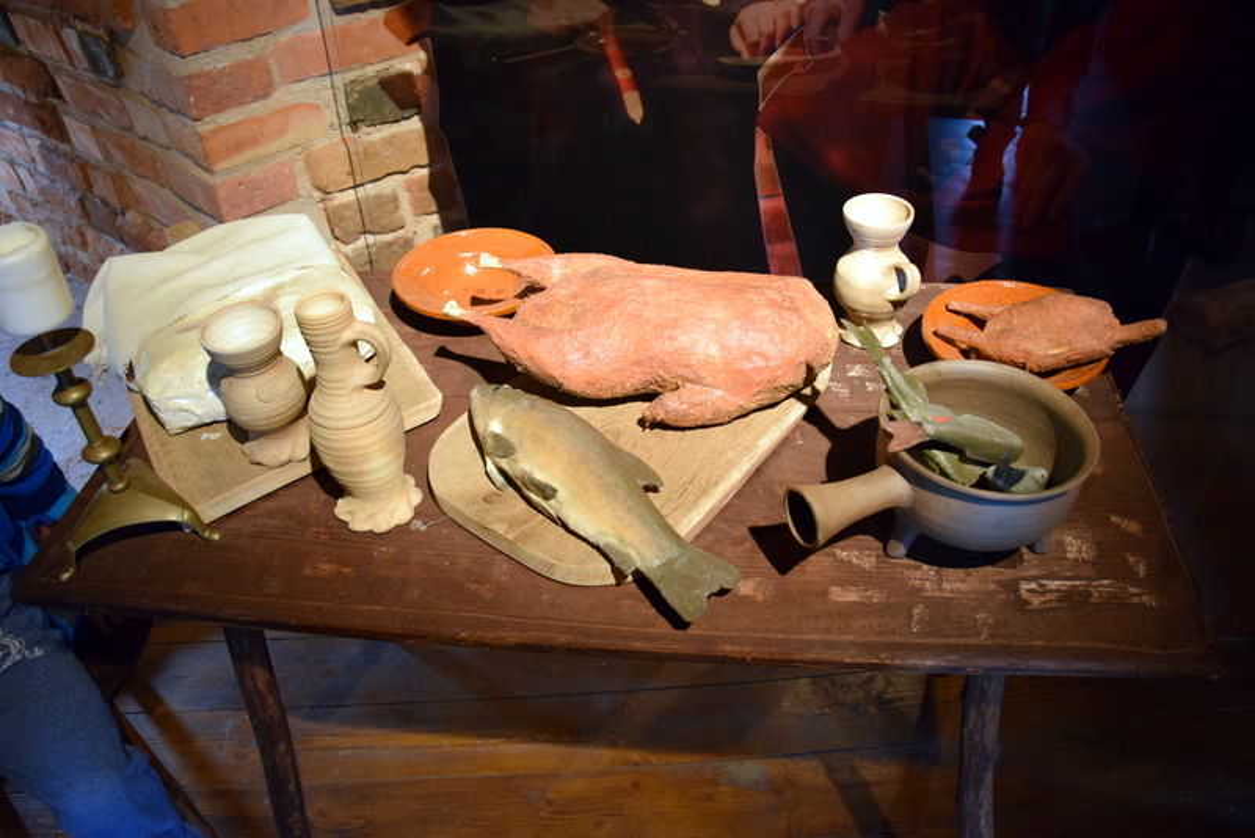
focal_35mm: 27
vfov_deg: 48.0
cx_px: 628
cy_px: 419
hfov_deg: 67.4
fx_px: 942
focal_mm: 18
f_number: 3.5
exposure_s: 1/60
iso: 2000
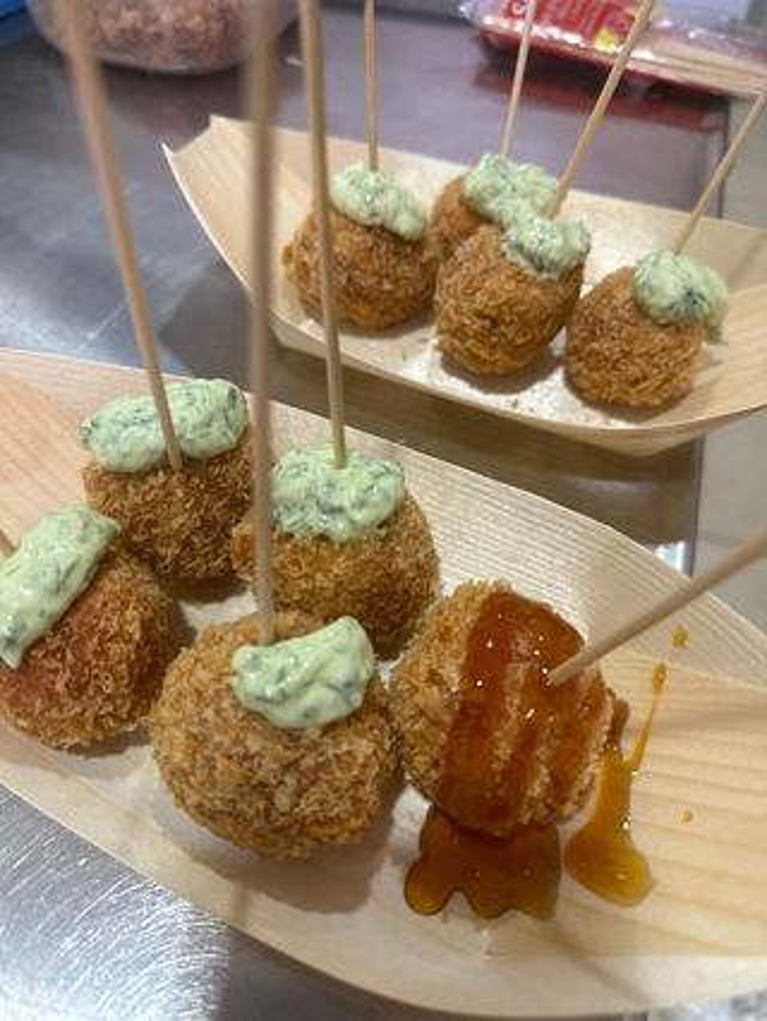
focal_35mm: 24
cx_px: 384
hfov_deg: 56.9
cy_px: 510
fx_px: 708
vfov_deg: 71.6
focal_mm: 6.86
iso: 200
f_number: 1.78
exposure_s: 1/50
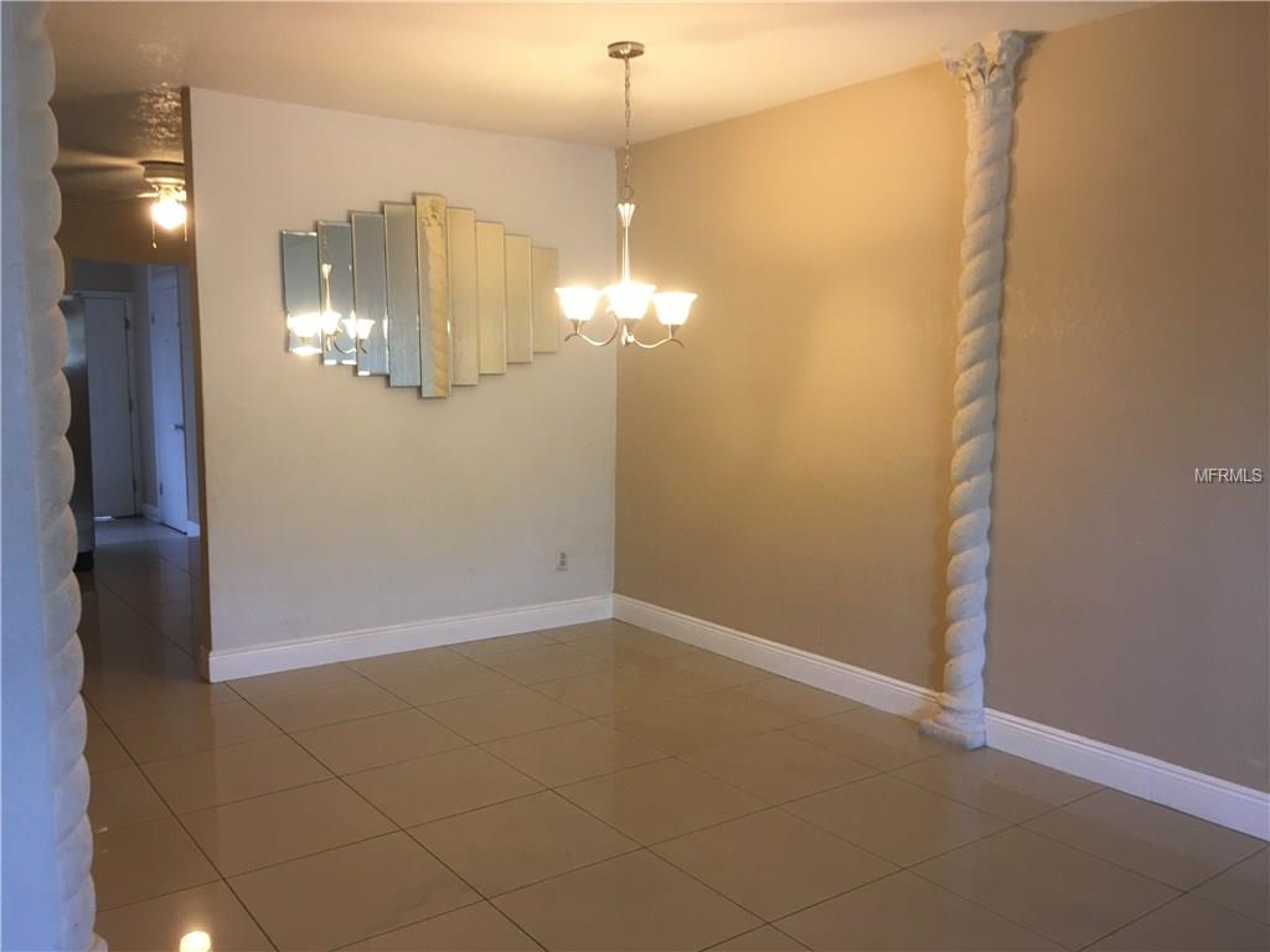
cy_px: 476
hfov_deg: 61.7
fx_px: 1064
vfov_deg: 48.2
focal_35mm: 29
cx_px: 635
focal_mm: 4.15
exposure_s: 1/30
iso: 80
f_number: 2.2
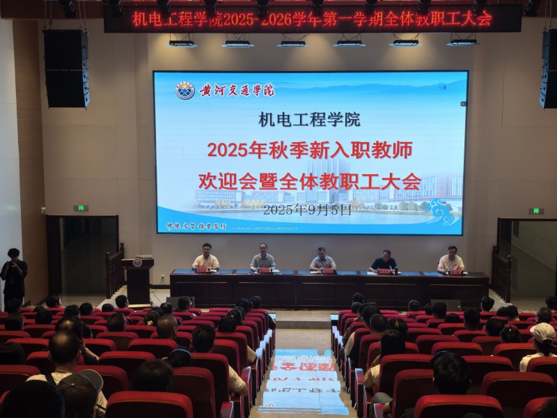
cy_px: 209
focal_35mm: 48
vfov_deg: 30.3
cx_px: 278
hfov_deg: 39.7
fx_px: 772
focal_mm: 7
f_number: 4
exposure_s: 1/100
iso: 125
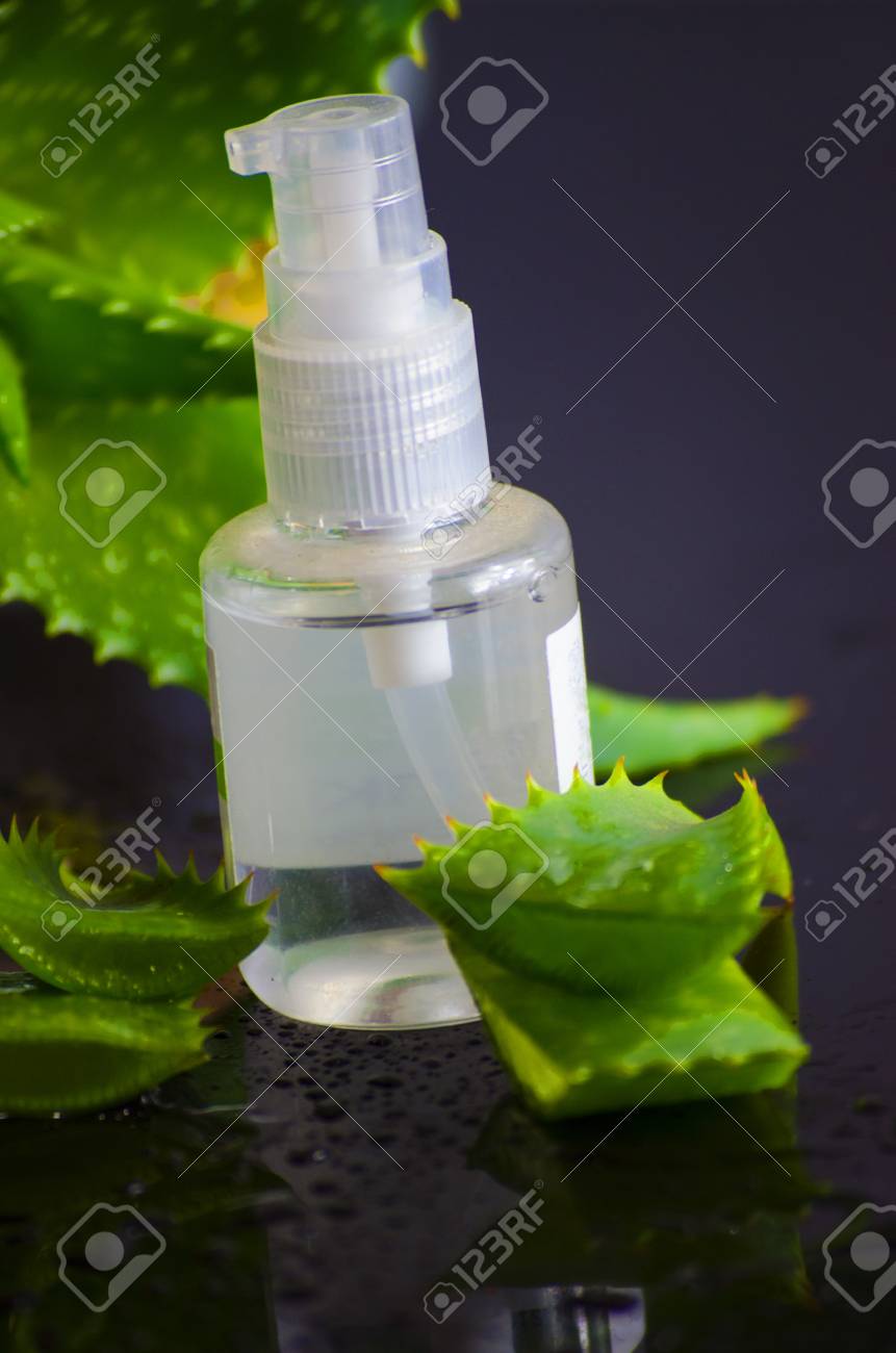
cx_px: 448
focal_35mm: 300
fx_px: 11250
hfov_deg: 4.6
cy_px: 676
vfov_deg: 6.9
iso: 200
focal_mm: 200
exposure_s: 1/40
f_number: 5.6
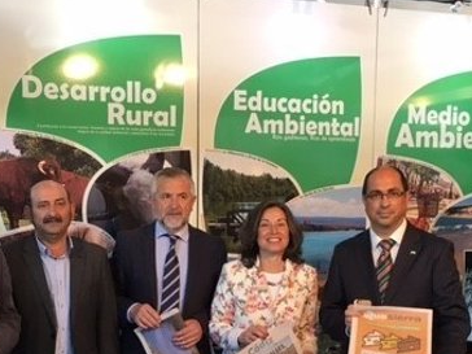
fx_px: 750
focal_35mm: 55
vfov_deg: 26.0
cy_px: 289
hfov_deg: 34.9
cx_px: 201
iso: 40
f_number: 2.2
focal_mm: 4.15
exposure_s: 1/33
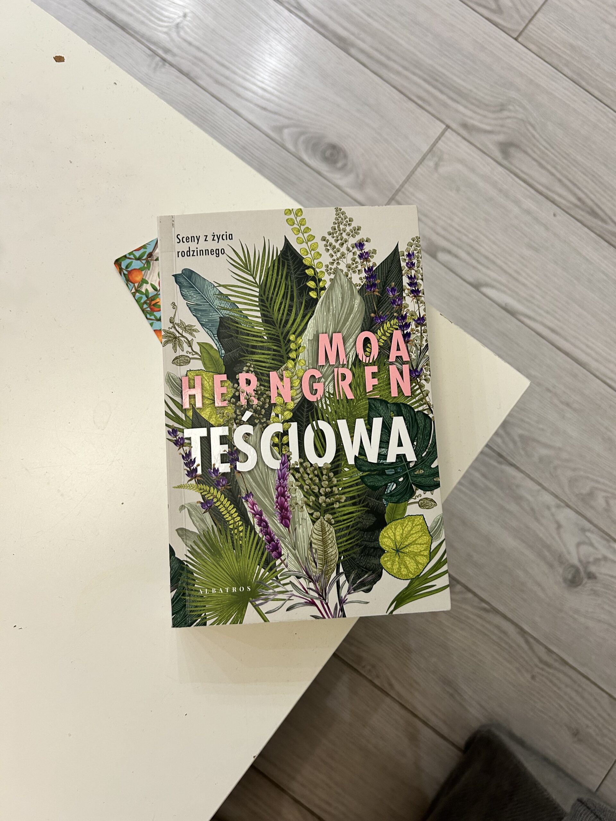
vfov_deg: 67.3
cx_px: 308
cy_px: 410
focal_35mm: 26
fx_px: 617
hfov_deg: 53.1
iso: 160
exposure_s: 1/59
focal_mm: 5.7
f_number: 1.5
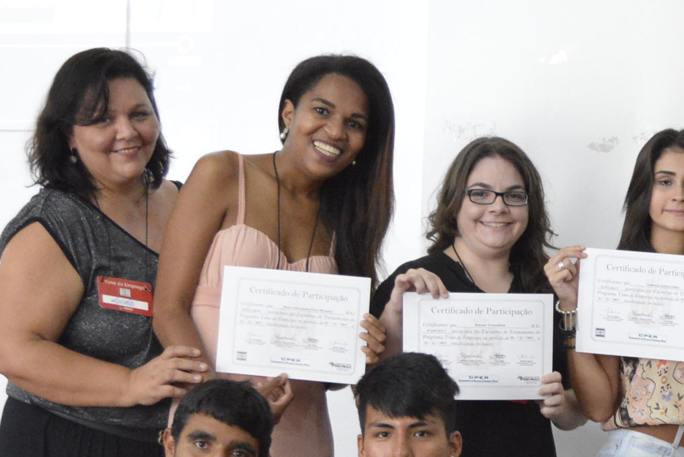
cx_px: 795
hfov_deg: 17.1
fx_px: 2185
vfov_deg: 11.7
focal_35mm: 115
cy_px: 563
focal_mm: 26
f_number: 4.2
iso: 3200
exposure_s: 1/50
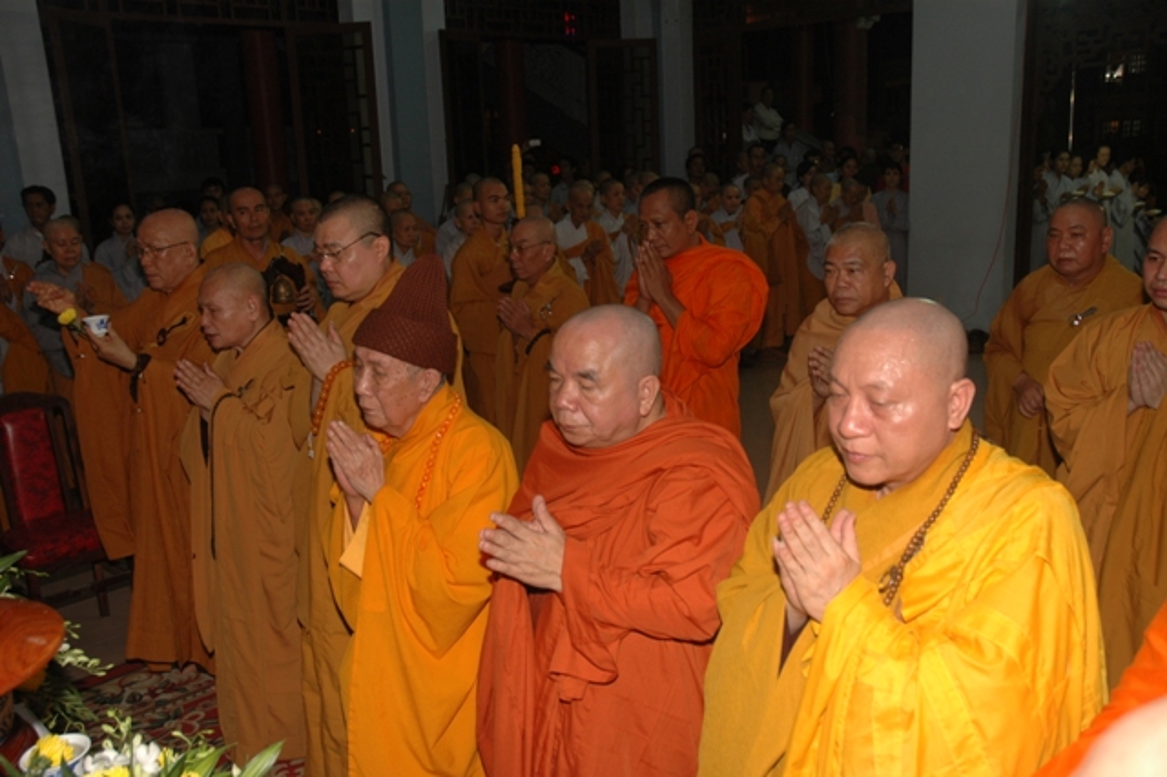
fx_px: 1069
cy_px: 388
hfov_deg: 57.2
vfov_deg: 39.9
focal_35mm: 33
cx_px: 584
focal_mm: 22
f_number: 4
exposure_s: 1/60
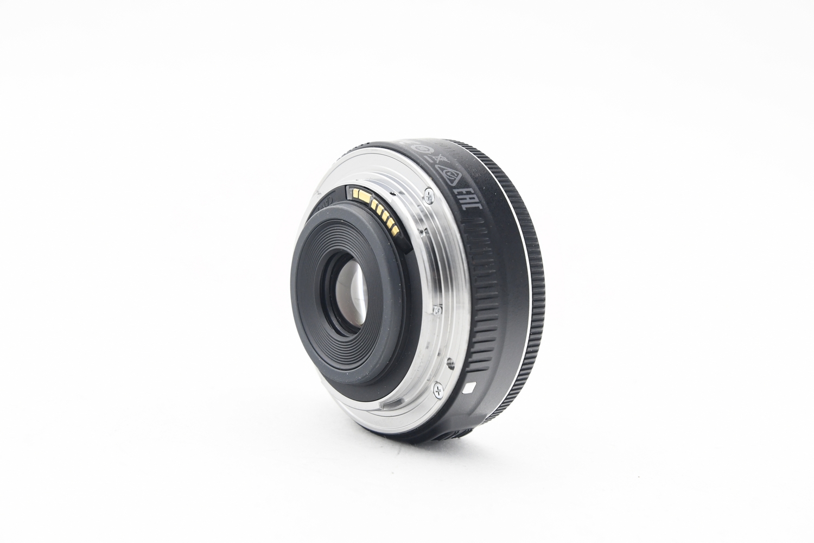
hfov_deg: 26.0
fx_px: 1764
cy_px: 272
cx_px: 407
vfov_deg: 17.5
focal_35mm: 78
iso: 1250
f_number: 7.1
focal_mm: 52
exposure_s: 1/125
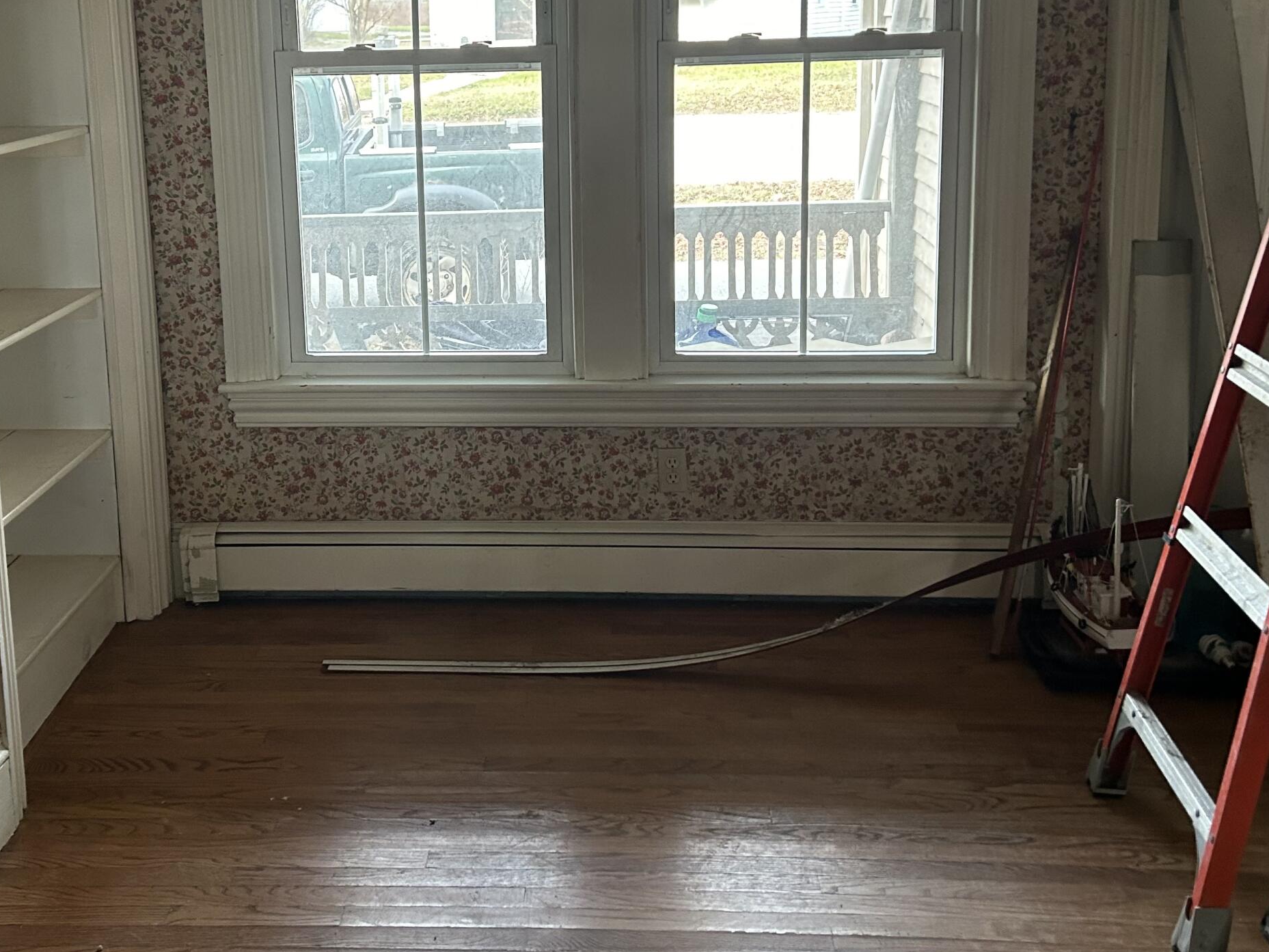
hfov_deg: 44.4
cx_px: 463
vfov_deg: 33.8
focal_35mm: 42
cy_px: 264
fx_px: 1540
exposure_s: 1/60
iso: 200
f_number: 1.5
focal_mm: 5.7
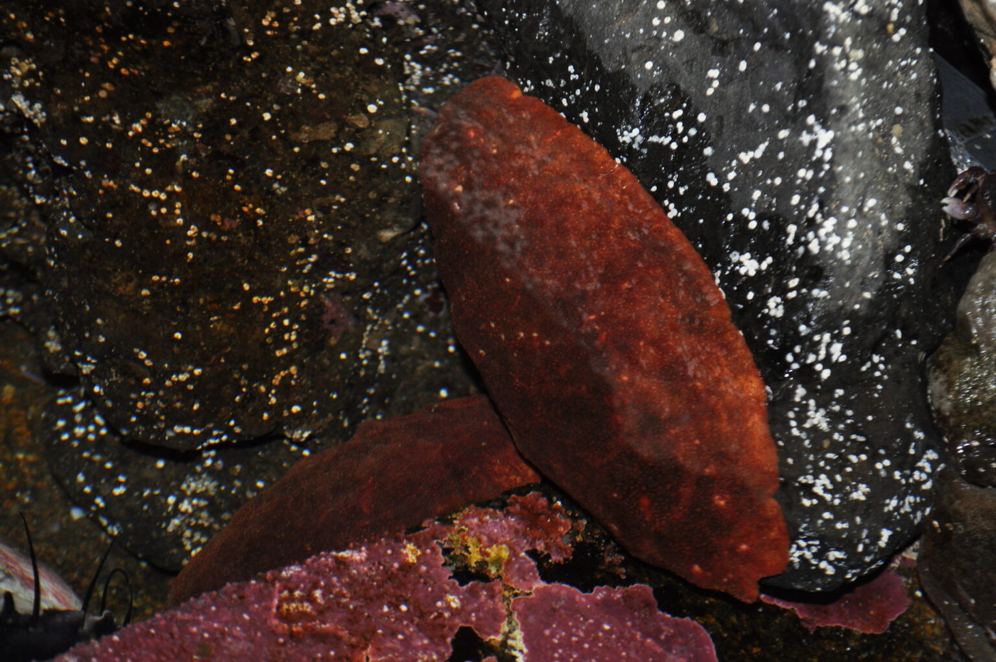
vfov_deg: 16.5
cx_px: 498
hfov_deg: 24.6
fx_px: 2280
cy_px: 331
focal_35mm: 82
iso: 800
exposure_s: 1/60
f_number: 5.6
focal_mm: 55
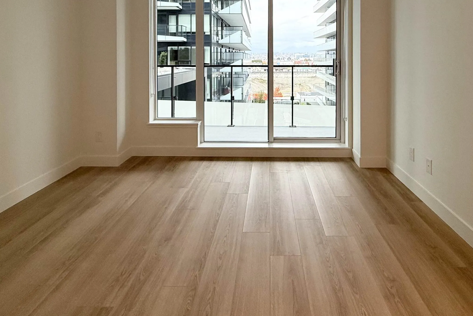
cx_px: 266
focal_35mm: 22
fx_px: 289
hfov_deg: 78.2
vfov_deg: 53.1
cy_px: 60
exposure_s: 1/120
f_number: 2.2
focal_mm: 2.22
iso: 100
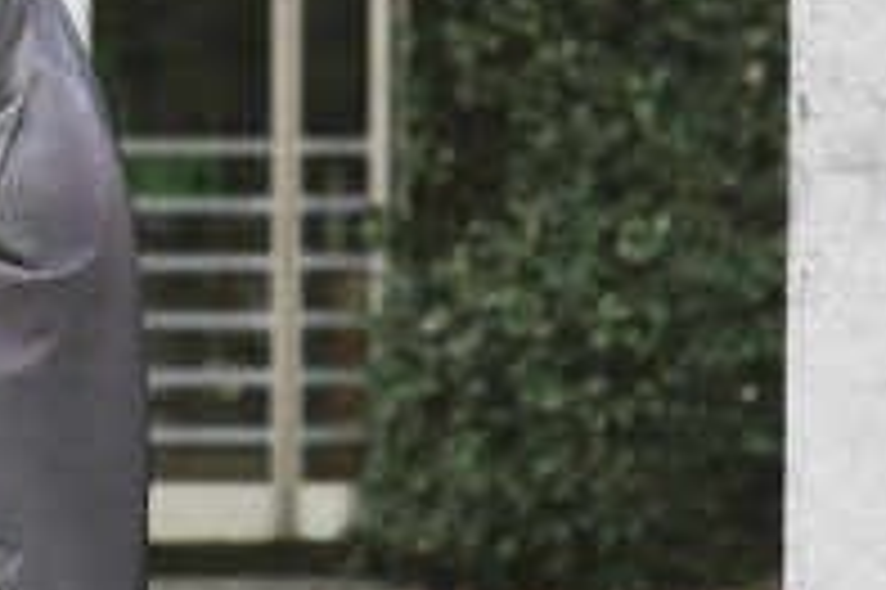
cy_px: 113
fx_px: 2016
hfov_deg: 24.7
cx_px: 526
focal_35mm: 82
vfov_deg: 16.5
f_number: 2.8
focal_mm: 14
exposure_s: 1/1000
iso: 200
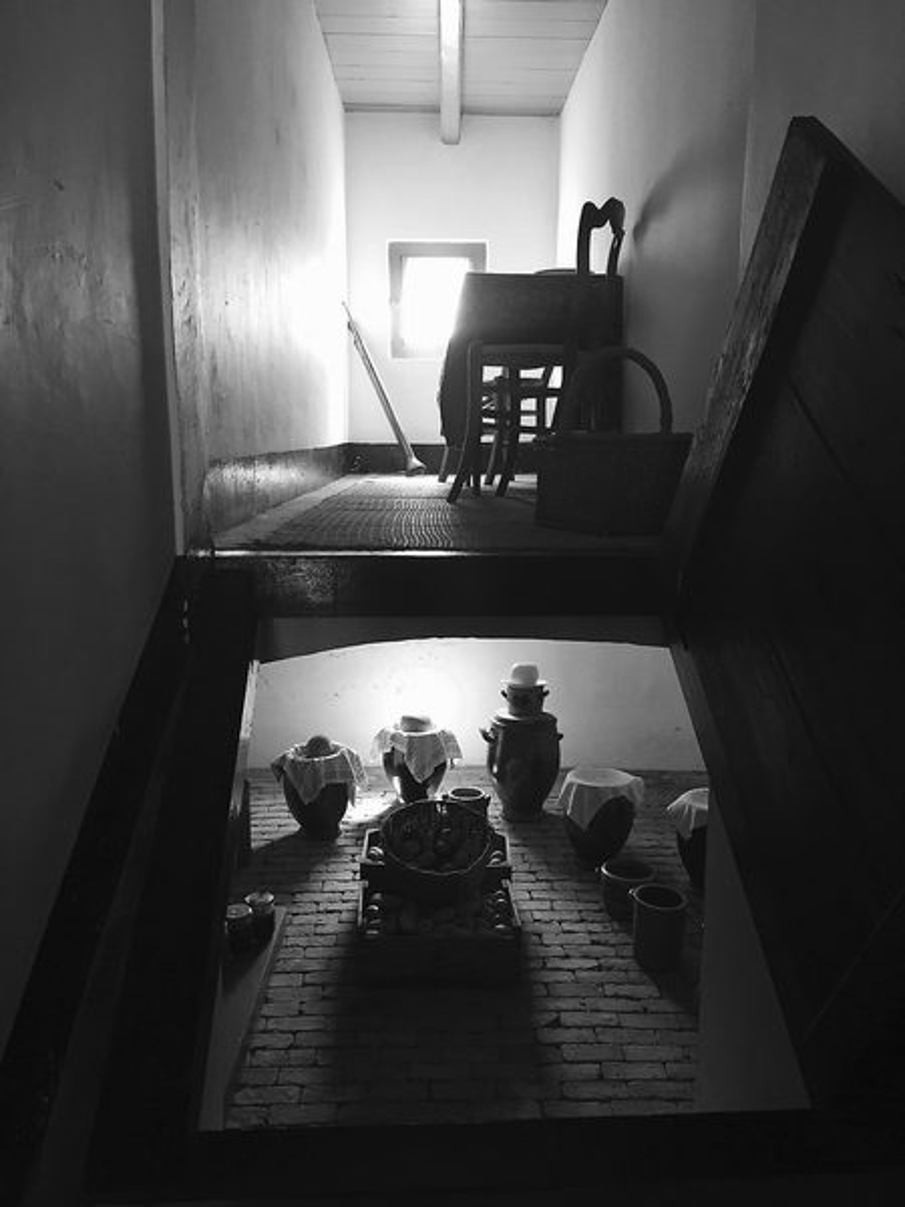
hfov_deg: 48.2
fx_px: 1011
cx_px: 452
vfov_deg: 61.7
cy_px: 604
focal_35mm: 29
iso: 125
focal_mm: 4.15
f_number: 2.2
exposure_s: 1/30
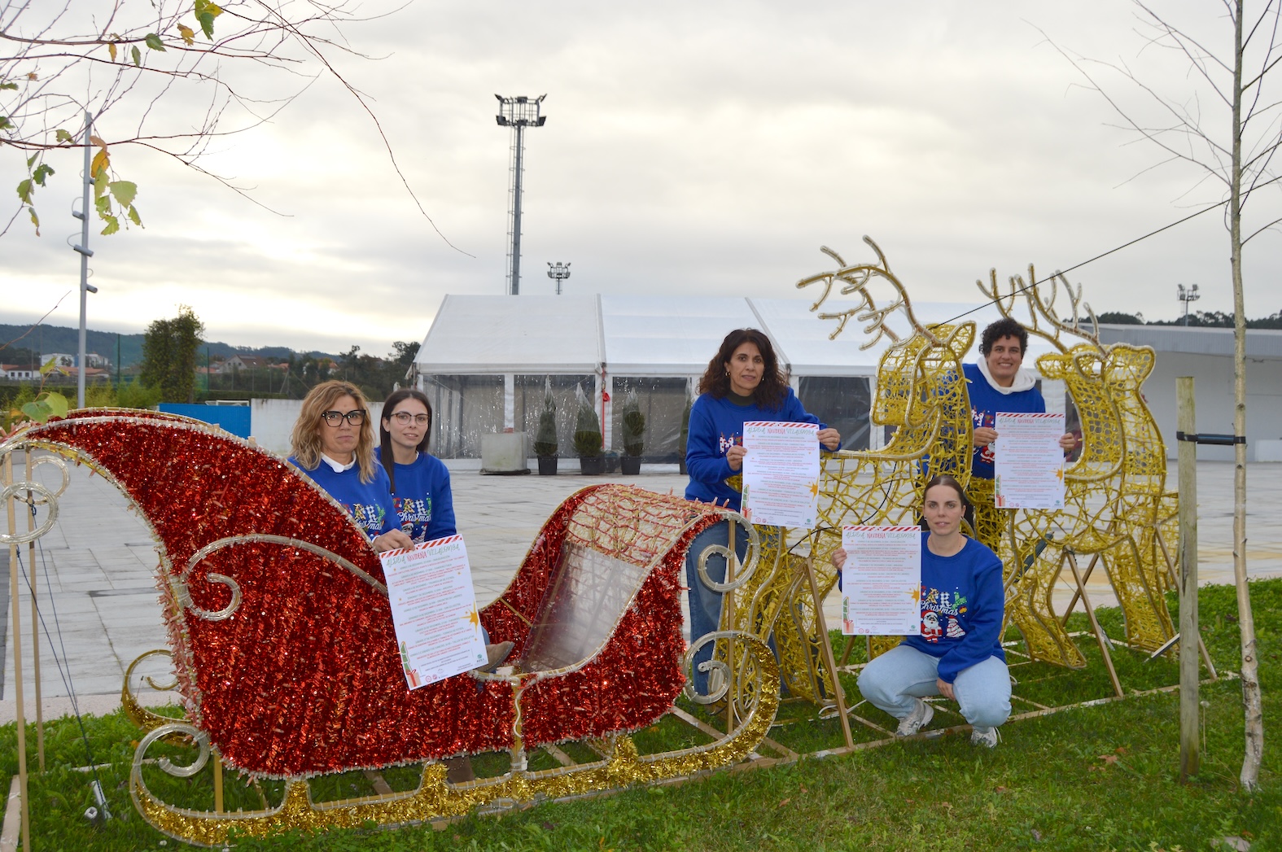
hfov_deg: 62.0
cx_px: 641
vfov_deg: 43.5
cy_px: 426
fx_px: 1067
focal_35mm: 30
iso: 100
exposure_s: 1/200
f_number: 4.5
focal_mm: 20
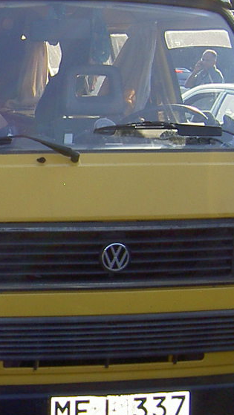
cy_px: 186
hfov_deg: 11.1
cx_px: -100
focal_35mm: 106
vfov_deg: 20.2
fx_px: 1168
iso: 100
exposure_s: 1/160
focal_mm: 5.6
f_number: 4.7
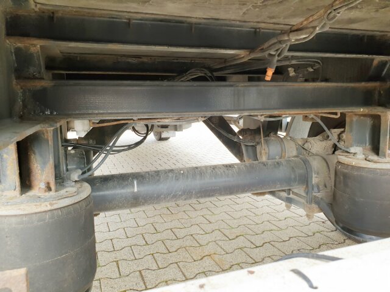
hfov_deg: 67.3
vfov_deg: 53.1
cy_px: 146
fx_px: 293
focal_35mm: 26
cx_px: 195
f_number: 2.4
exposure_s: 1/50
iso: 64
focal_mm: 4.3
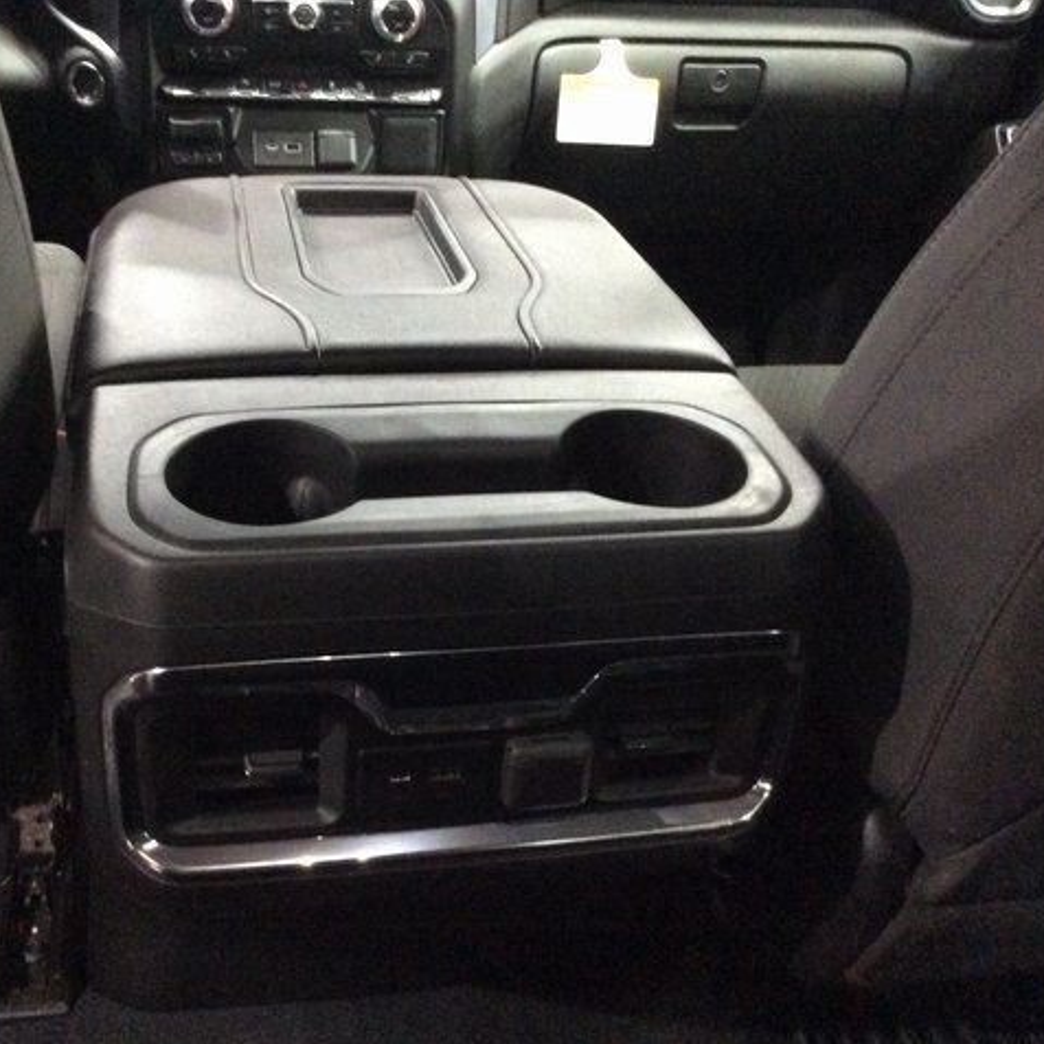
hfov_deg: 43.7
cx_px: 436
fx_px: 1297
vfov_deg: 43.9
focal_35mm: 38
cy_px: 522
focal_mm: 3.3
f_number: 2.4
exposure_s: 1/17
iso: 500
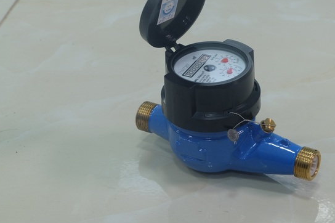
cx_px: 217
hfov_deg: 19.8
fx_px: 958
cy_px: 88
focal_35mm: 103
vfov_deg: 13.3
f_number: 5.6
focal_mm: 46.7
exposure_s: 1/17
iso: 400
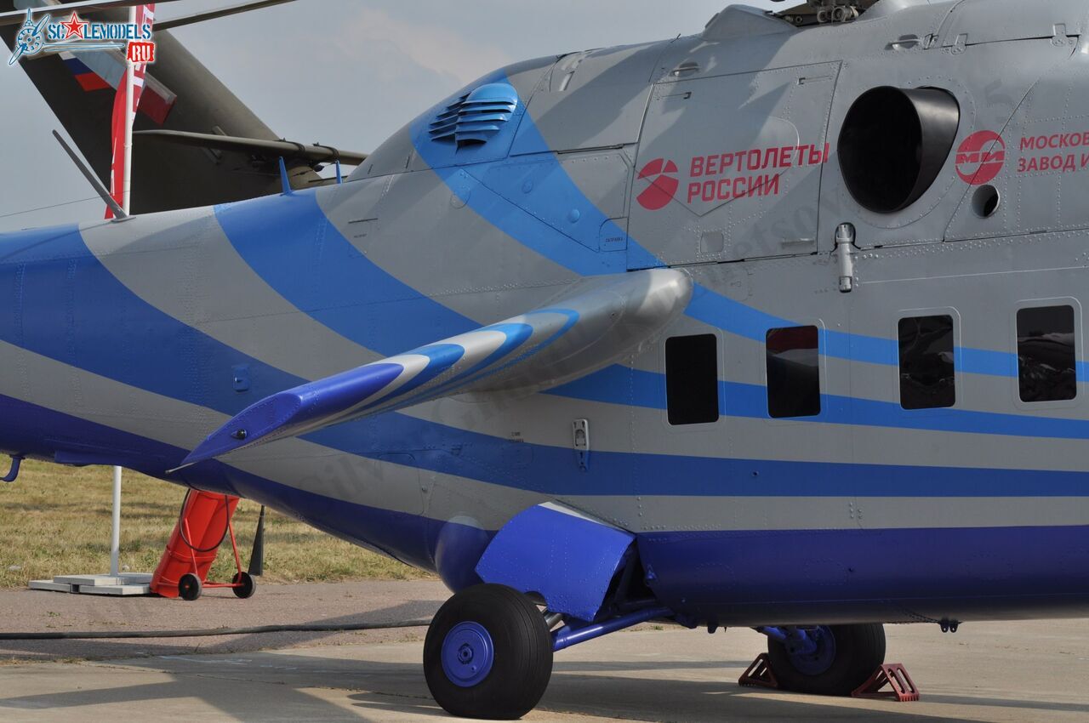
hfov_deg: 16.7
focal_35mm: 123
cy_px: 362
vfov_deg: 11.1
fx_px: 3716
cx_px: 544
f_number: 8
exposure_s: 1/800
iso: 200
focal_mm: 82
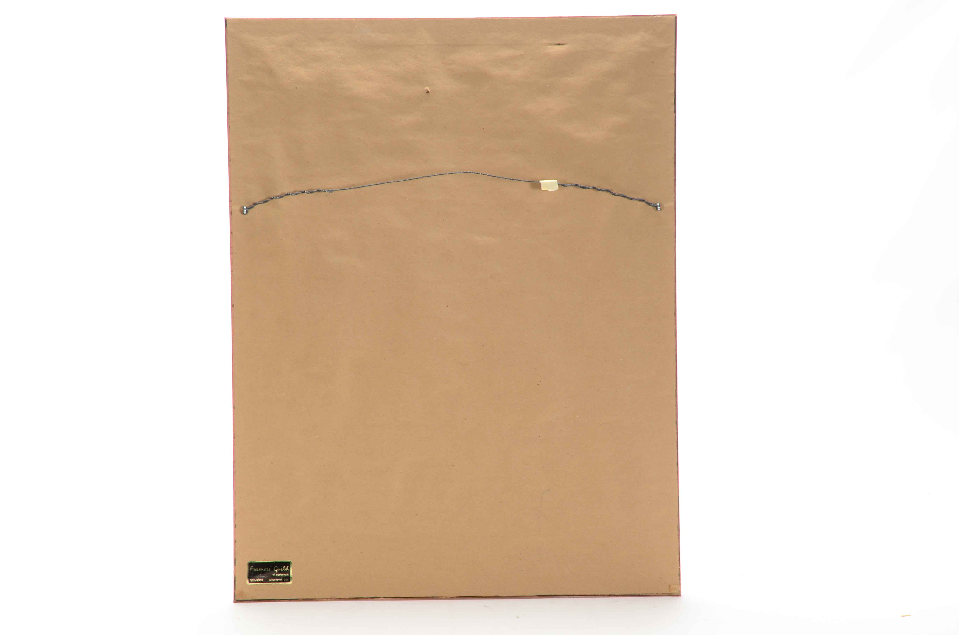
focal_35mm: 105
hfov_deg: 19.5
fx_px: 2791
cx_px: 480
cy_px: 318
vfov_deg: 13.0
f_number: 9
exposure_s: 1/160
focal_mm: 70
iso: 200
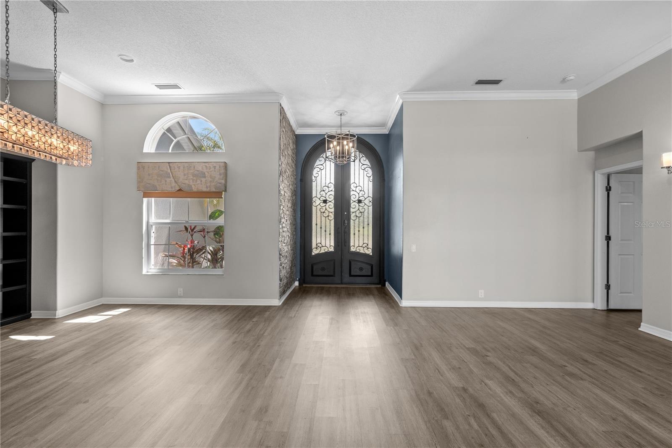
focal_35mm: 15
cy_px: 224
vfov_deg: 77.3
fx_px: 280
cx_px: 336
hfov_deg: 100.4
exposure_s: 1/5
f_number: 7.1
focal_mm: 10
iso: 100
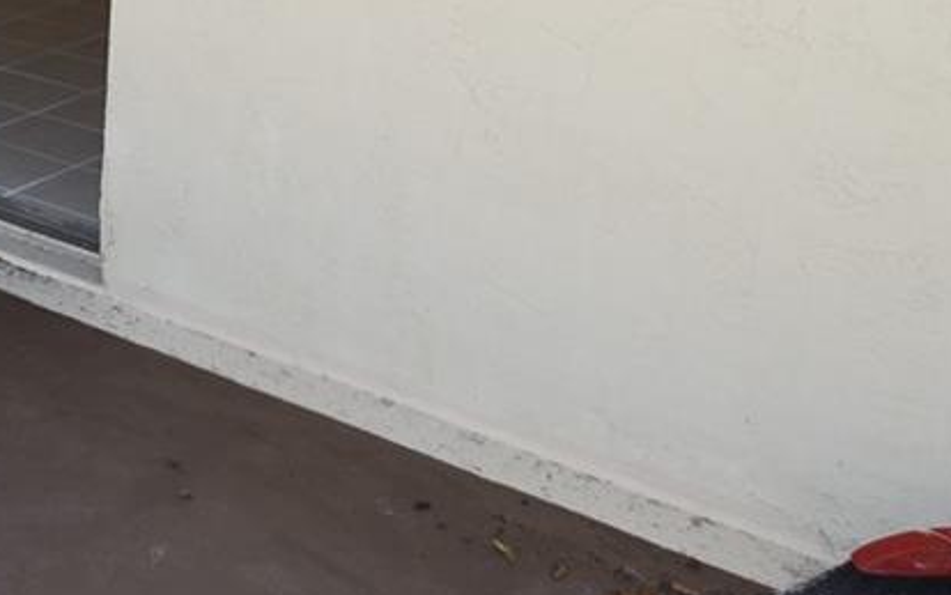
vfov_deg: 18.9
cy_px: -338
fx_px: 1530
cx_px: -434
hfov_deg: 26.3
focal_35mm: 59
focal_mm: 10
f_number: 5
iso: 100
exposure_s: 1/100
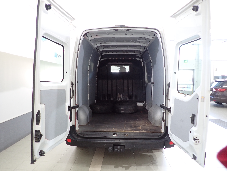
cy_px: 86
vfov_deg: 54.9
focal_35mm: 25
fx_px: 164
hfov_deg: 69.4
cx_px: 114
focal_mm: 4.5
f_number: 2
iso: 200
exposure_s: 1/40
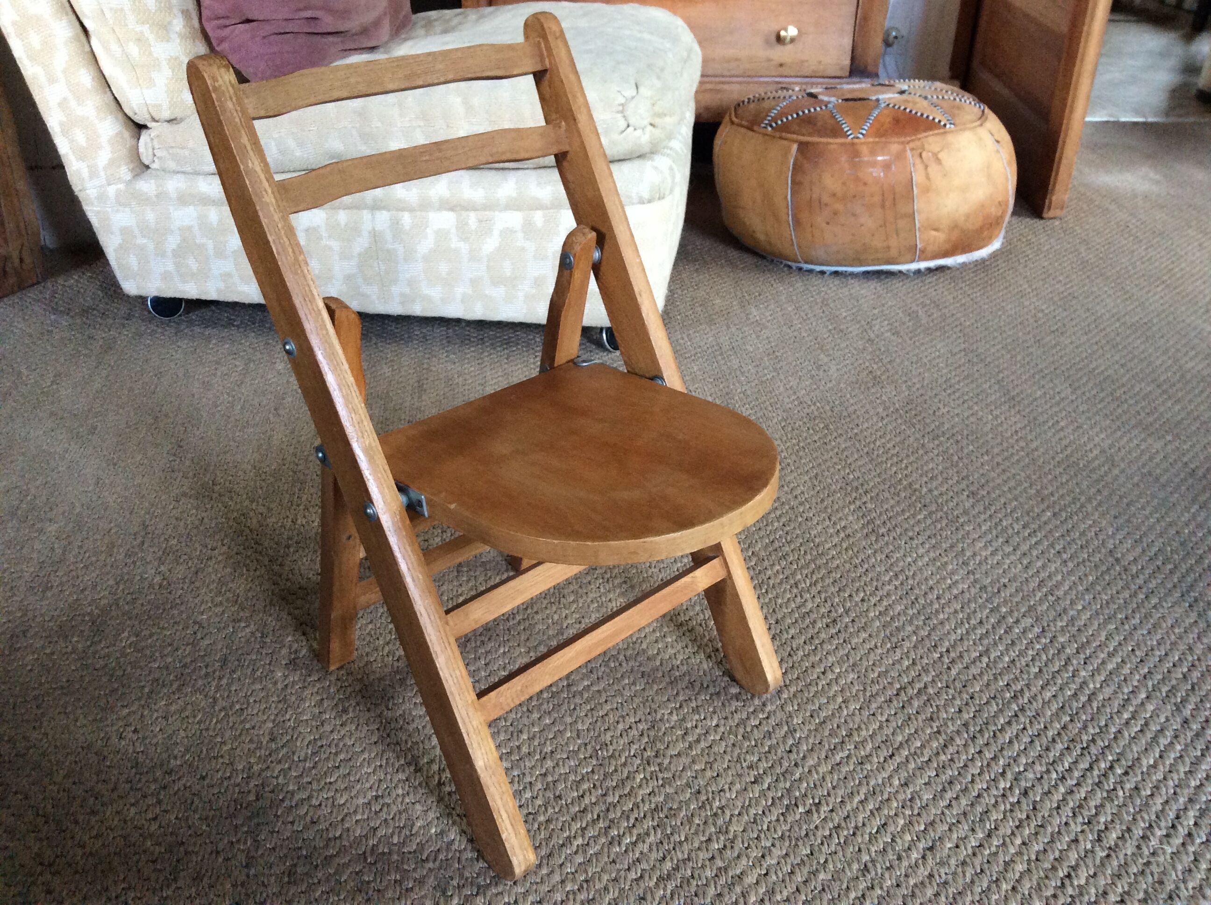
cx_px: 606
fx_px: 1118
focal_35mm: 32
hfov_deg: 56.9
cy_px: 452
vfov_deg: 44.1
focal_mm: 3.3
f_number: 2.4
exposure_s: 1/25
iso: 160
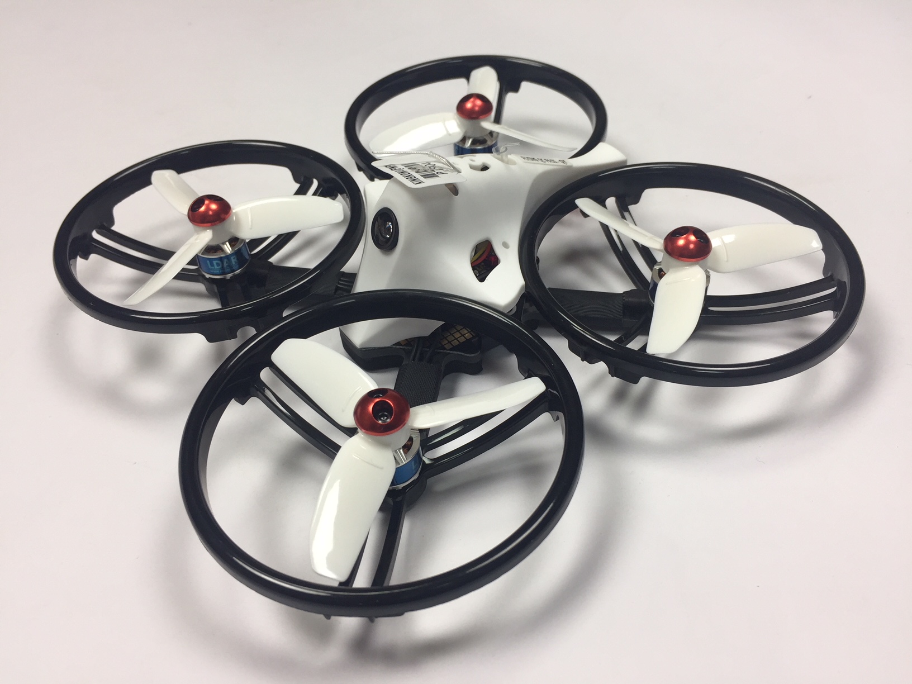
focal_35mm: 29
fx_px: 764
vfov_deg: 48.2
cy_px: 342
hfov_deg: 61.7
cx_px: 456
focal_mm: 4.15
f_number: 2.2
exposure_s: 1/50
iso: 40
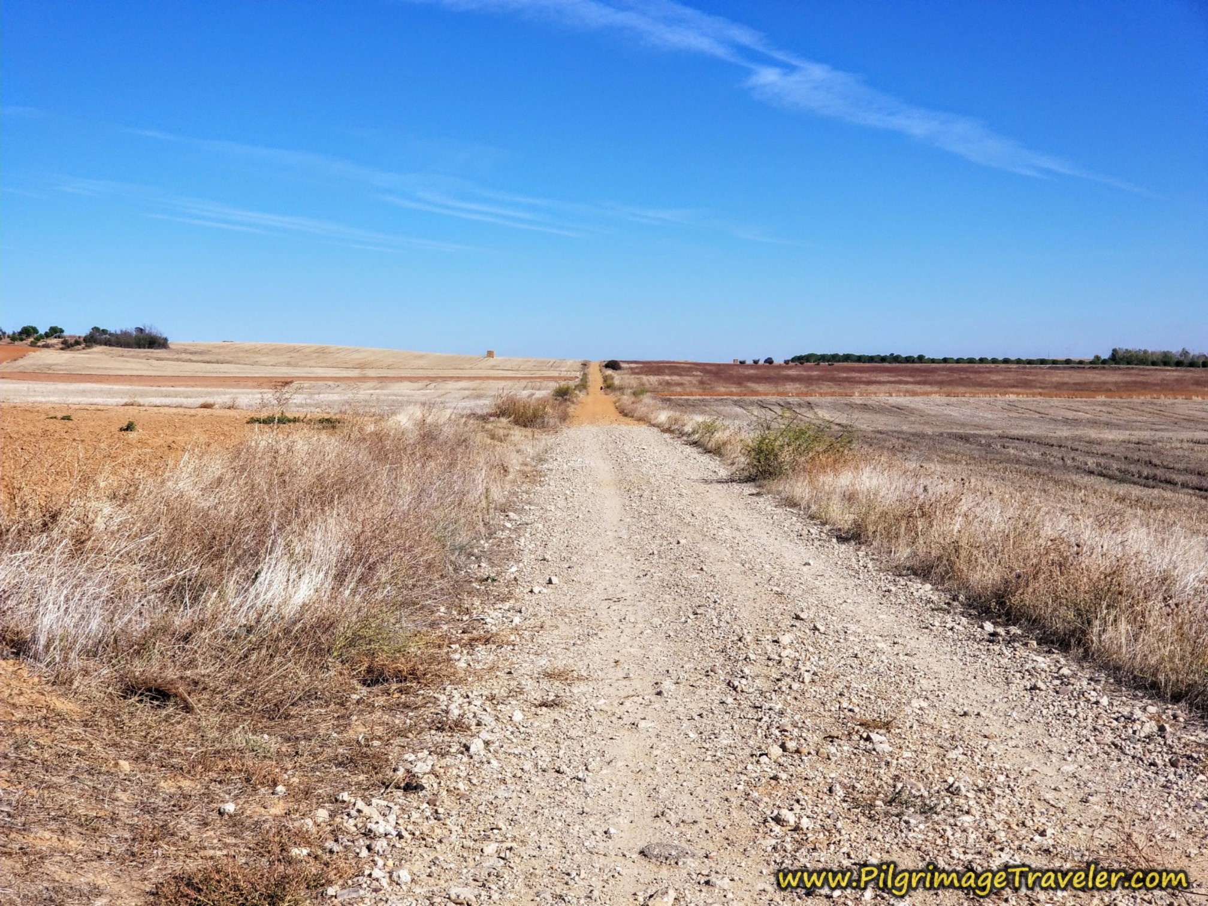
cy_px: 453
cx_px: 604
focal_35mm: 52
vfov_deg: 28.0
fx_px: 1815
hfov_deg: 36.8
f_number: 2.4
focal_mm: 6
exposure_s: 1/1112
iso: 25
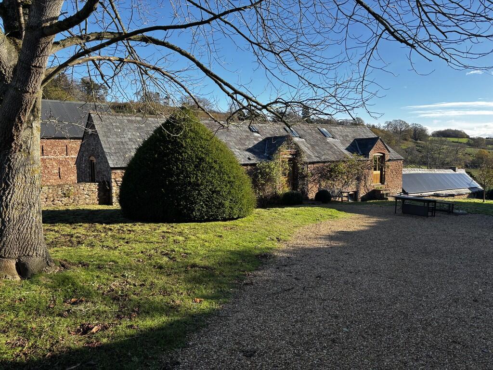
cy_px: 185
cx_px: 246
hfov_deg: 67.3
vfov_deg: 53.1
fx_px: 370
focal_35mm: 26
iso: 50
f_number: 1.6
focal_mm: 5.96
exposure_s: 1/1344
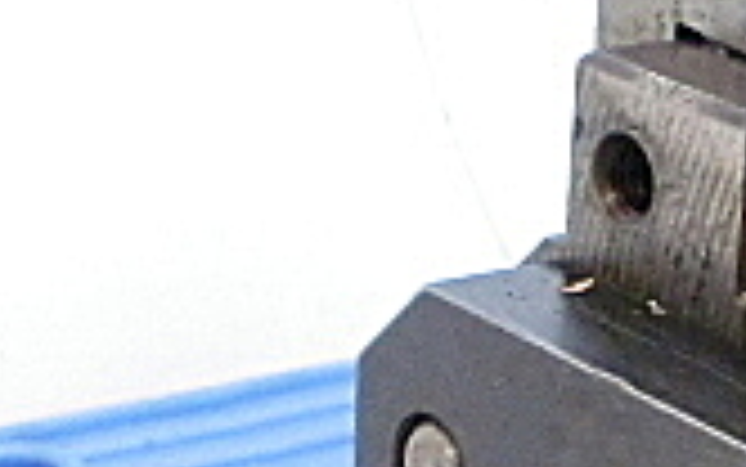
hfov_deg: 13.7
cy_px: 507
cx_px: 1128
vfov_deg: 9.1
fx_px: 2909
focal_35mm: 143
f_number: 3.1
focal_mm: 6.3
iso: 800
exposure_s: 1/60
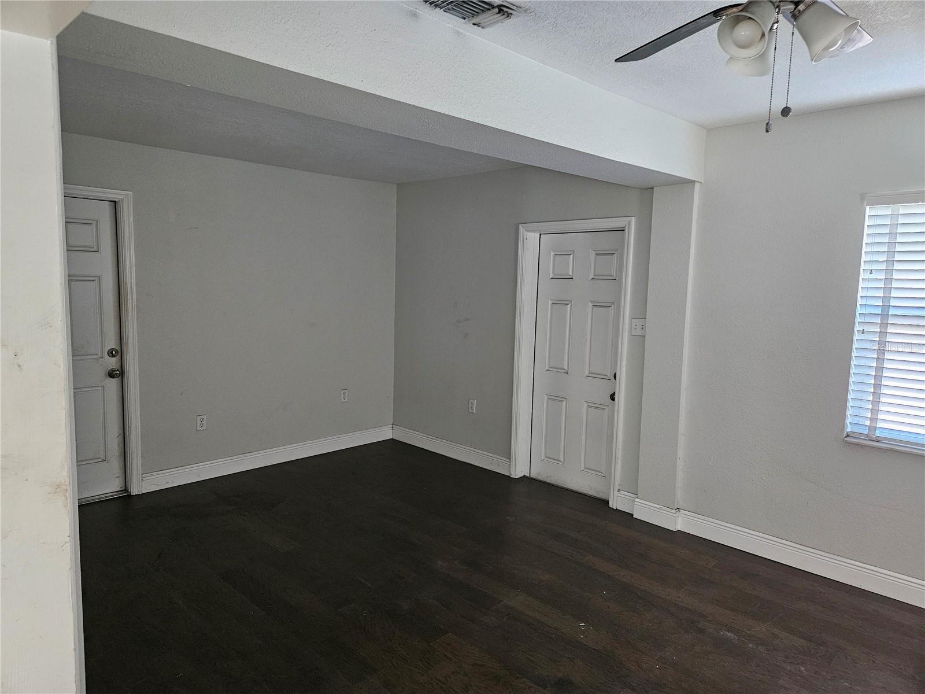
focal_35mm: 23
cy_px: 347
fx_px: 615
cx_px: 462
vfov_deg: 58.9
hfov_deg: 73.9
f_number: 1.8
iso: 800
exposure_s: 1/60
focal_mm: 5.4
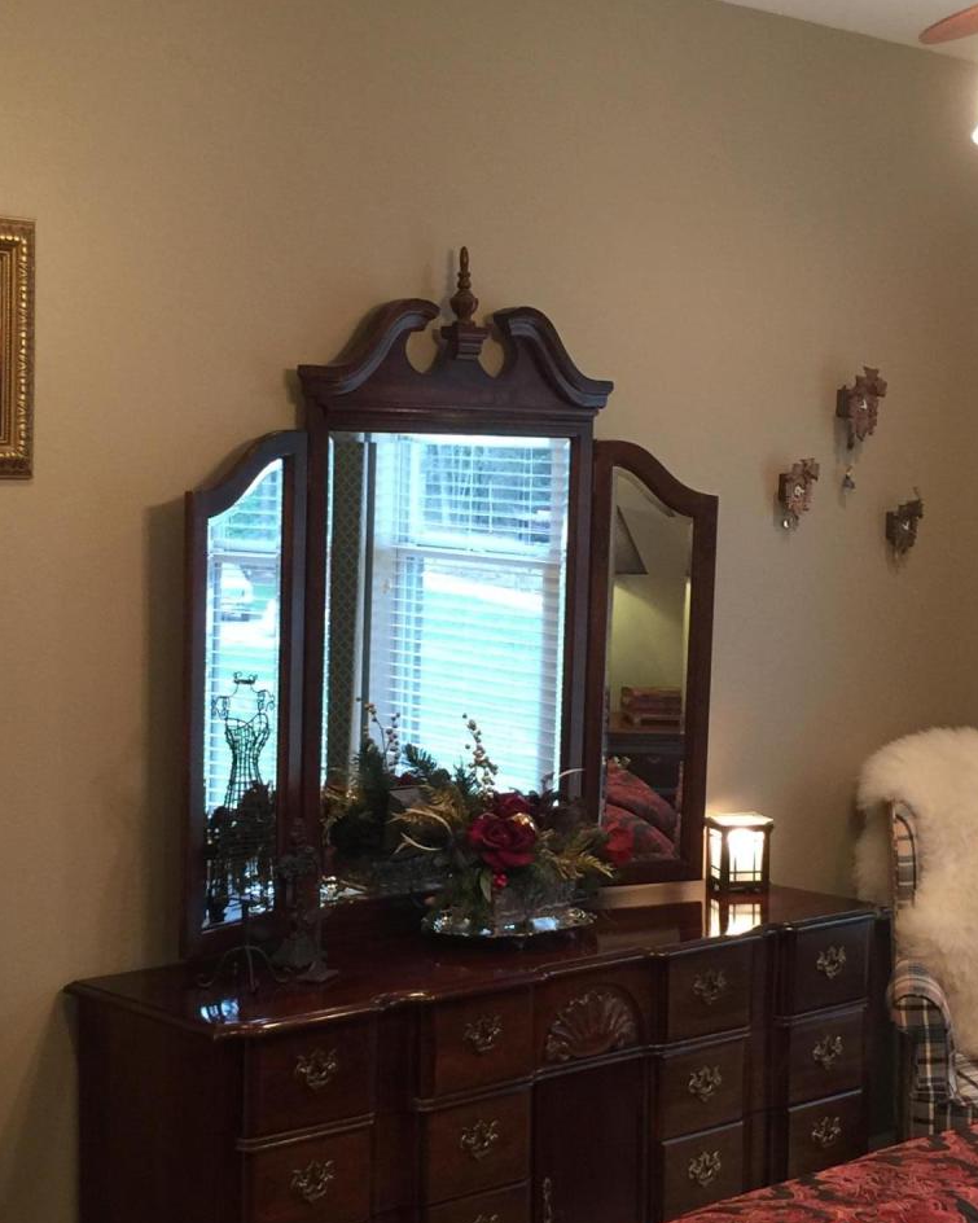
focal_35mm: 60
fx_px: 2171
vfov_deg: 31.4
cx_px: 346
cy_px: 692
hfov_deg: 25.3
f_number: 2.2
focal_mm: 4.15
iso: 50
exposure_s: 1/15
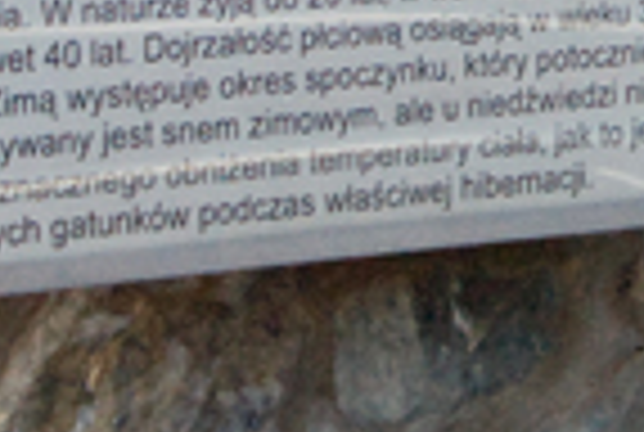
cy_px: -371
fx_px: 5270
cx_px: 1207
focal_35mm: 294
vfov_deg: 4.6
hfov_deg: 6.8
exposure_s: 1/45
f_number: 6.7
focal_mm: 40
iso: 1600
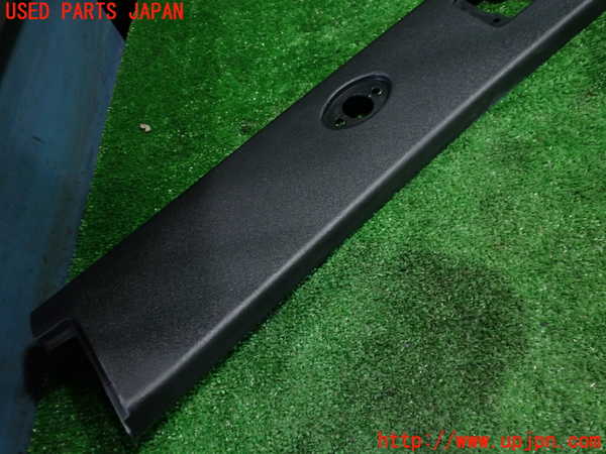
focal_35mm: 30
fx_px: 525
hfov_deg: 60.0
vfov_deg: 46.8
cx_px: 303
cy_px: 227
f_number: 2.3
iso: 250
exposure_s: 1/30
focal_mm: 5.4
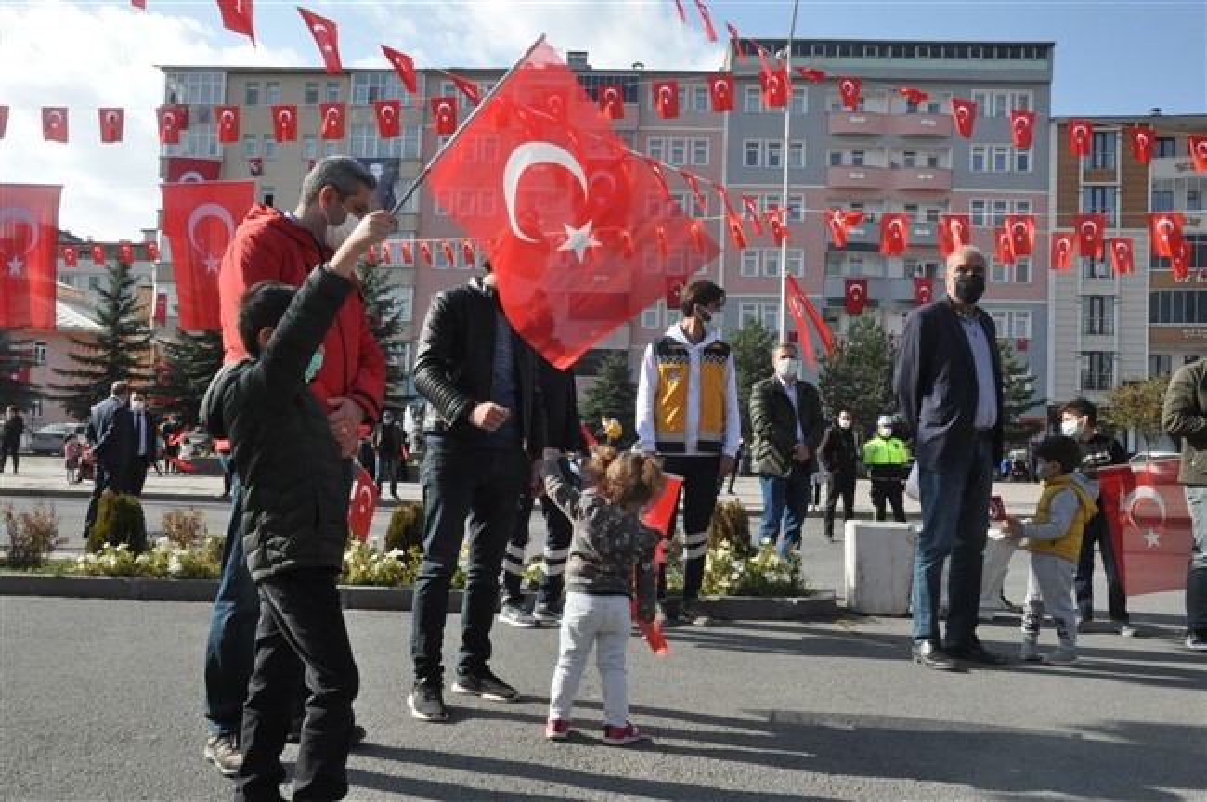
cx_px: 604
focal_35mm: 32
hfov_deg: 59.5
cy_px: 401
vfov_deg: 41.6
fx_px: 1055
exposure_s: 1/400
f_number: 20
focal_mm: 21
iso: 1600
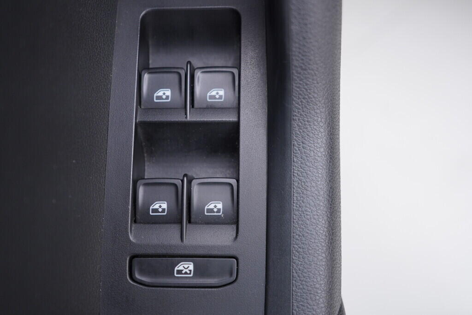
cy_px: 158
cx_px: 236
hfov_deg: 53.1
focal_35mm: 36
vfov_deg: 36.9
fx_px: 472
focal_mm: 24
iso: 200
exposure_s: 1/40
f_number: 2.8
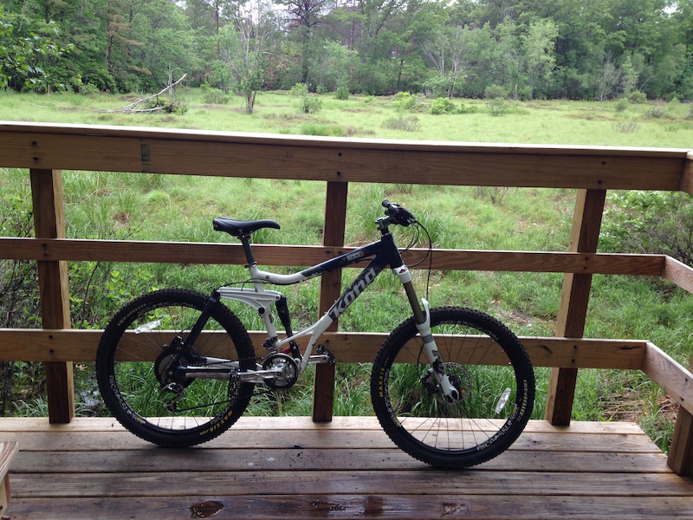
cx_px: 346
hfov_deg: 55.4
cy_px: 260
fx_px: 661
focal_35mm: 33
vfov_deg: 42.9
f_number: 2.4
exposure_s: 1/264
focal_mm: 4.12
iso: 50
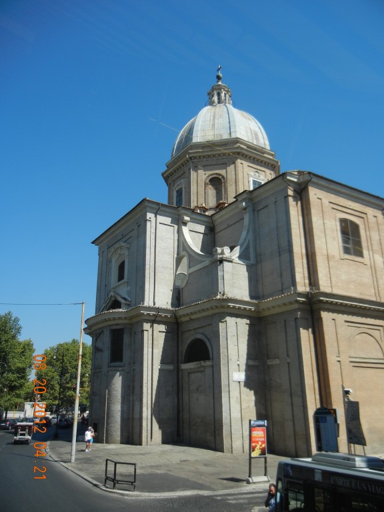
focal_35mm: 30
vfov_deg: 60.0
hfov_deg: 46.8
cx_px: 192
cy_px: 256
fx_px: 444
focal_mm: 5.4
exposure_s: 1/376
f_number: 7
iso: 160
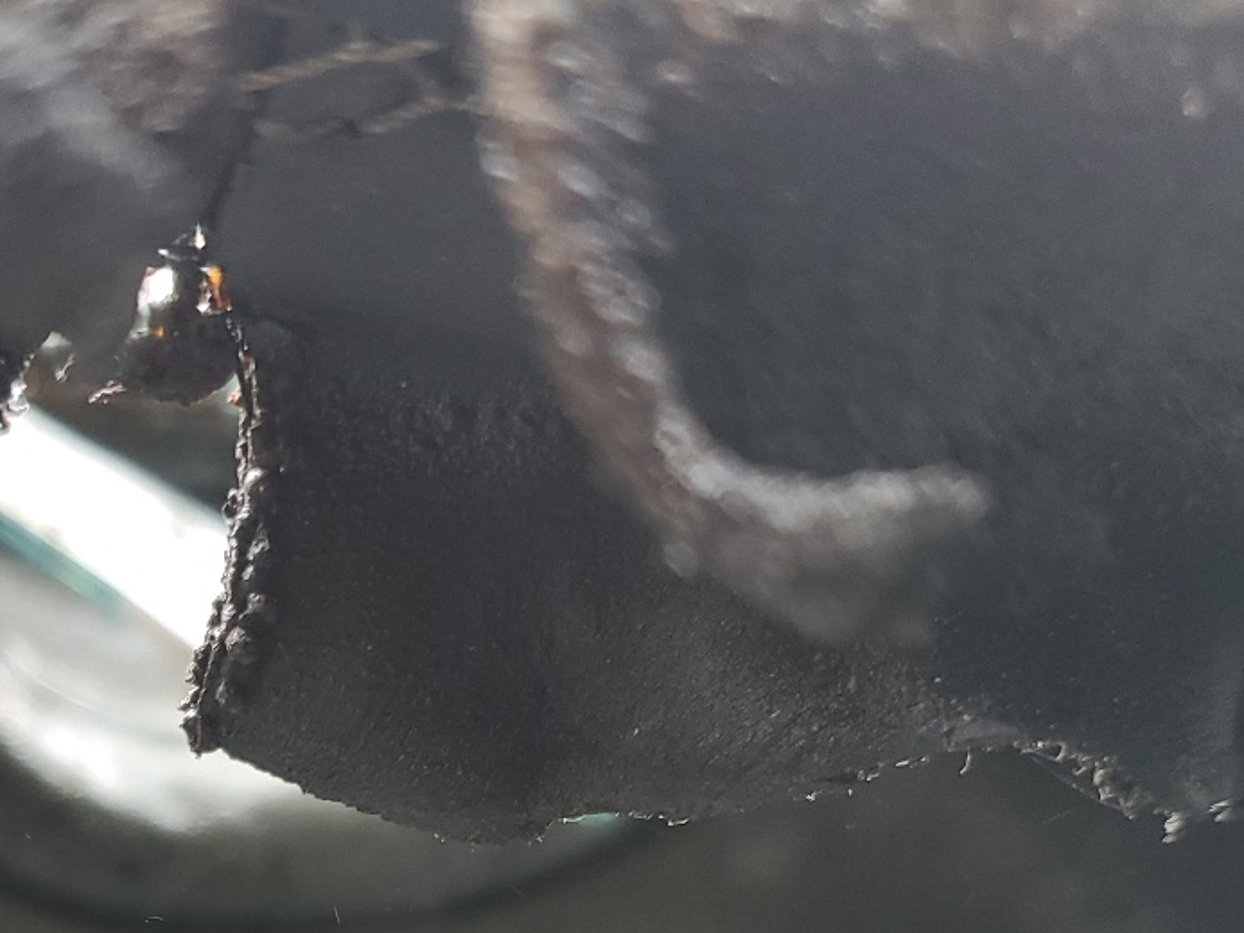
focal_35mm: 60
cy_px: 1073
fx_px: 2157
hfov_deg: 31.3
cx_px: 228
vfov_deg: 22.7
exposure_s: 1/120
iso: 76
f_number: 1.5
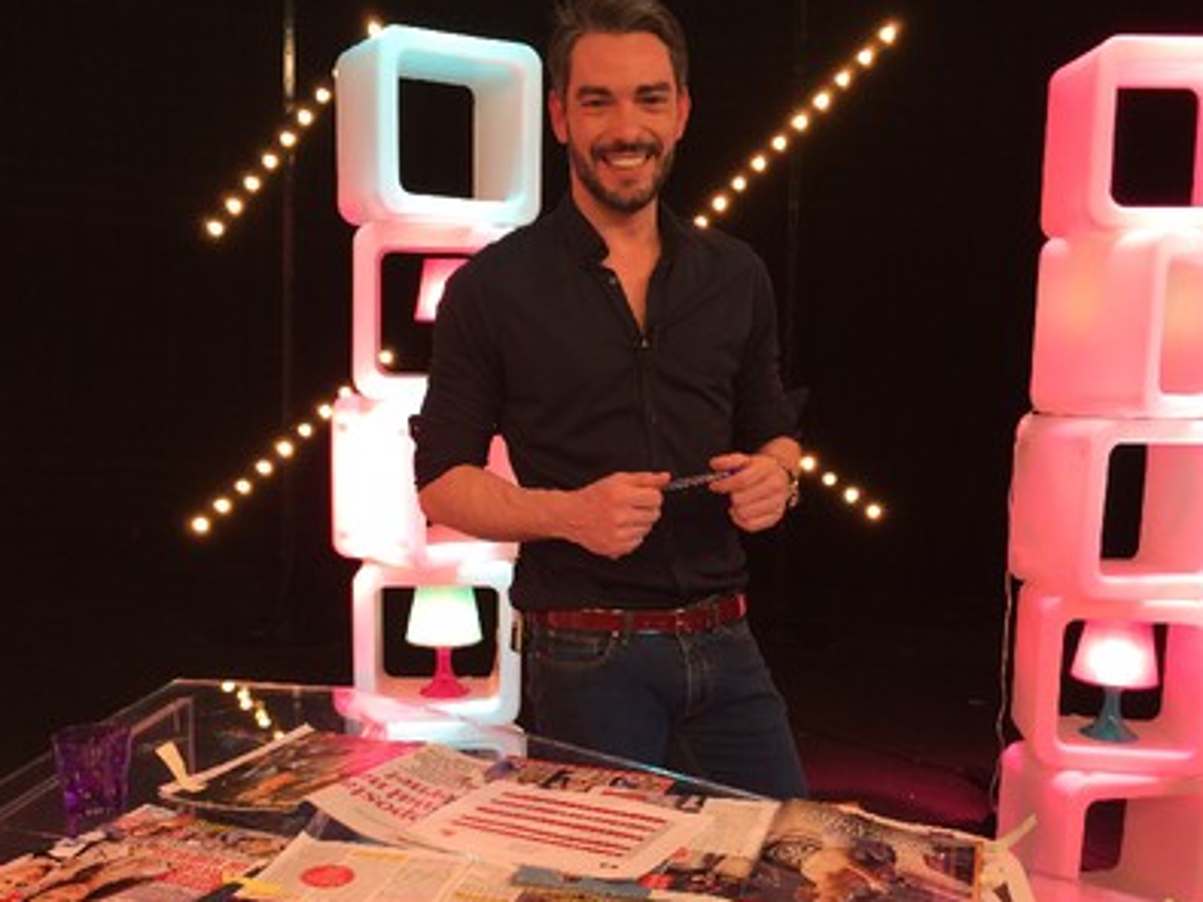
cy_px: 556
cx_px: 585
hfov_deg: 49.0
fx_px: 1320
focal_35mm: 38
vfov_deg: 37.5
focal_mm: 4.12
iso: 40
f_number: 2.2
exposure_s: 1/30
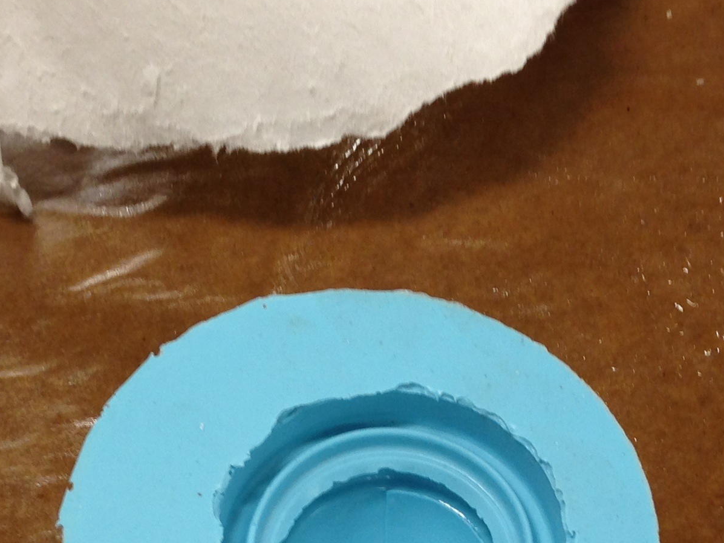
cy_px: 596
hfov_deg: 21.8
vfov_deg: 16.0
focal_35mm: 90
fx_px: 1883
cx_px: 403
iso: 50
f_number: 2.4
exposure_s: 1/30
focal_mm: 4.13
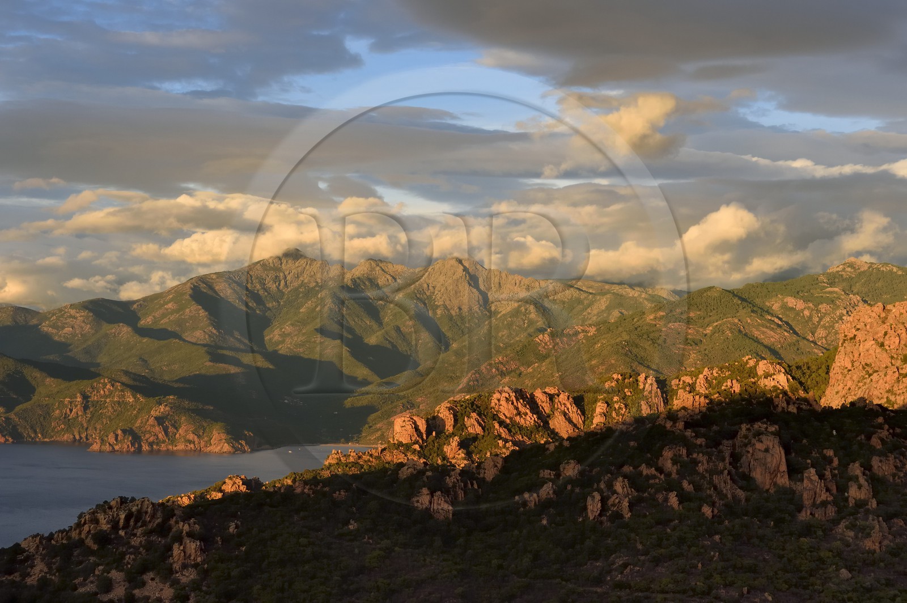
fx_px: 1385
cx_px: 454
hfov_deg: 36.3
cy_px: 302
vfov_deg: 24.6
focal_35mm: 55
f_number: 11
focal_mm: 55
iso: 500
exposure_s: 1/200
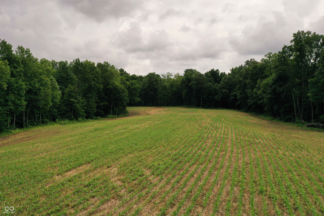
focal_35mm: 28
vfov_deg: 46.4
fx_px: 252
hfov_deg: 65.5
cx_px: 162
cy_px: 108
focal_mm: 10.26
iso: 100
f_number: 6.3
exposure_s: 1/640
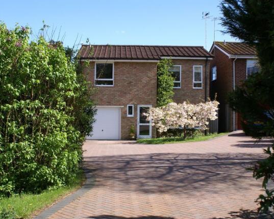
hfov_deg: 38.8
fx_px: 389
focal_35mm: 48
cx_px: 134
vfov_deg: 31.4
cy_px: 110
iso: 100
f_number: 8
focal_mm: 28
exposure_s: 1/125
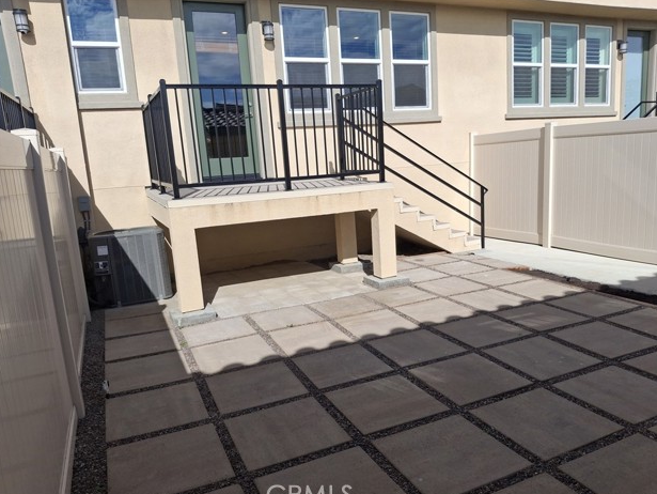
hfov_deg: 67.3
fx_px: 494
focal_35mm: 26
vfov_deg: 53.1
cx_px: 335
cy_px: 253
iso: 25
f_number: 1.8
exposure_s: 1/2841
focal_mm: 4.69
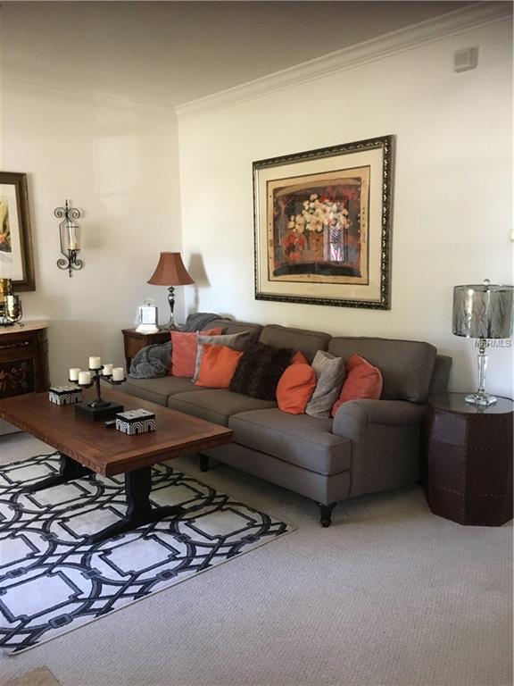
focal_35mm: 29
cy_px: 343
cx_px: 257
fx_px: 574
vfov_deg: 61.7
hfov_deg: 48.2
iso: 200
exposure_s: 1/24
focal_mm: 4.15
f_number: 2.2
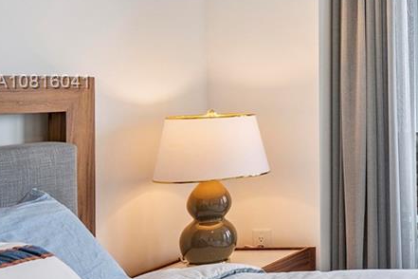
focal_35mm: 58
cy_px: 83
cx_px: 700
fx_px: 673
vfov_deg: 23.2
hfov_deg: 23.4
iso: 320
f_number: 8
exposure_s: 1/60
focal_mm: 16
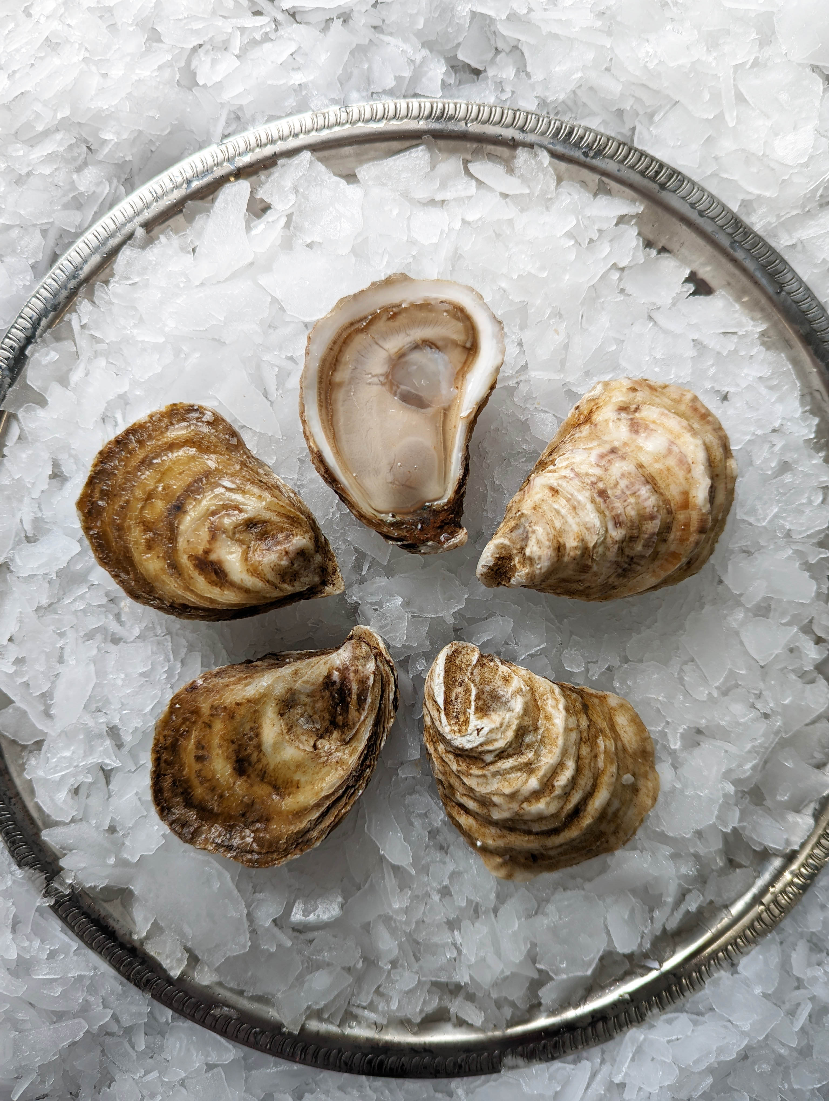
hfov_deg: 56.9
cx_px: 414
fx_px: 764
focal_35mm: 24
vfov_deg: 71.5
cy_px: 550
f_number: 1.85
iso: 45
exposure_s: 1/269
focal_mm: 6.81
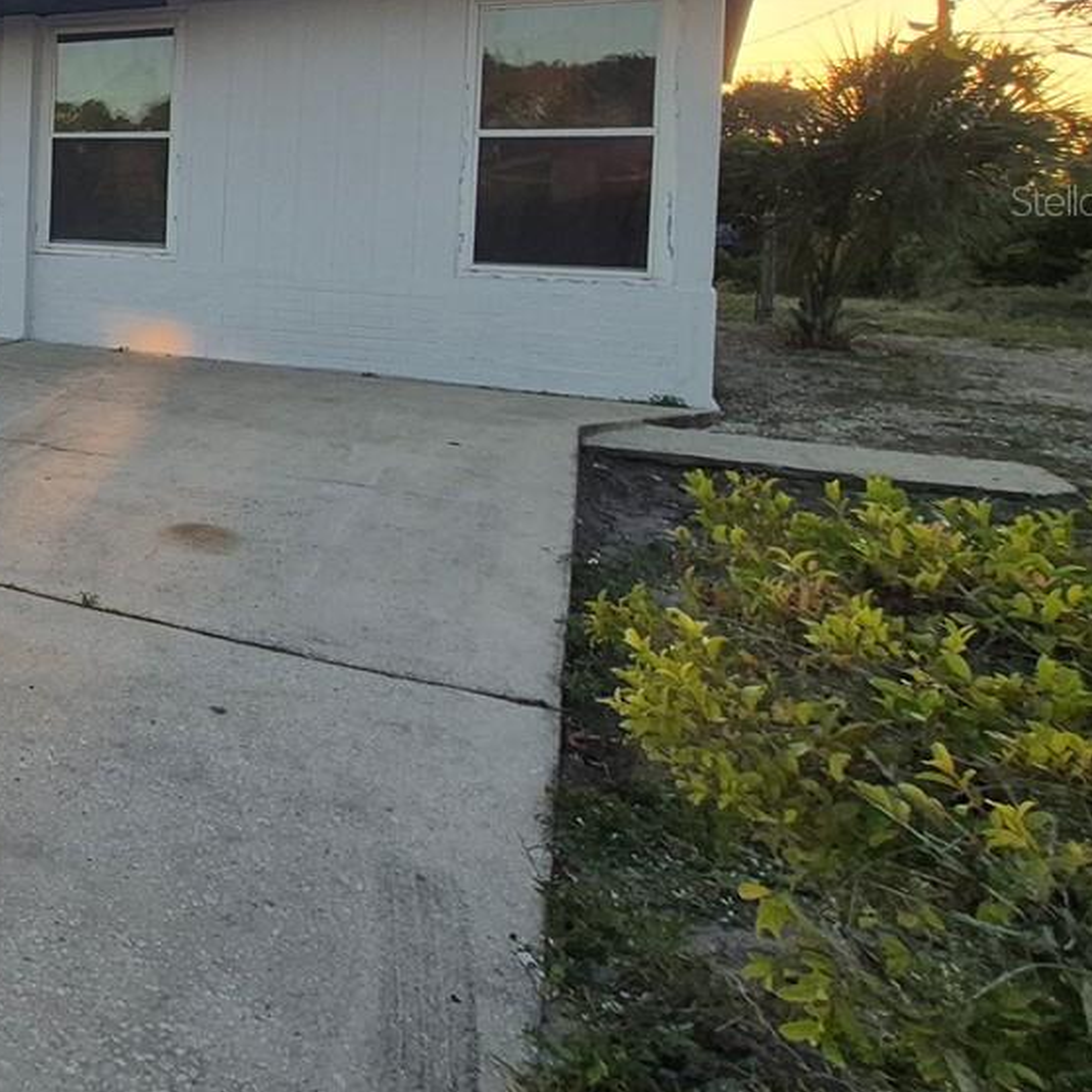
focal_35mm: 33
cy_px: 200
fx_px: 1178
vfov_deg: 46.8
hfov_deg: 33.6
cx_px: -372
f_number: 2.2
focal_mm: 1.74
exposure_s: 1/464
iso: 50
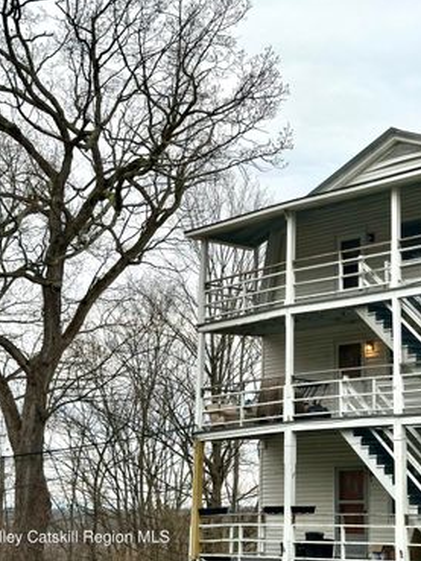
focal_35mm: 65
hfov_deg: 22.5
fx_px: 1053
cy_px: 277
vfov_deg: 29.8
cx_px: 299
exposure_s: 1/571
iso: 64
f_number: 1.78
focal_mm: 6.86
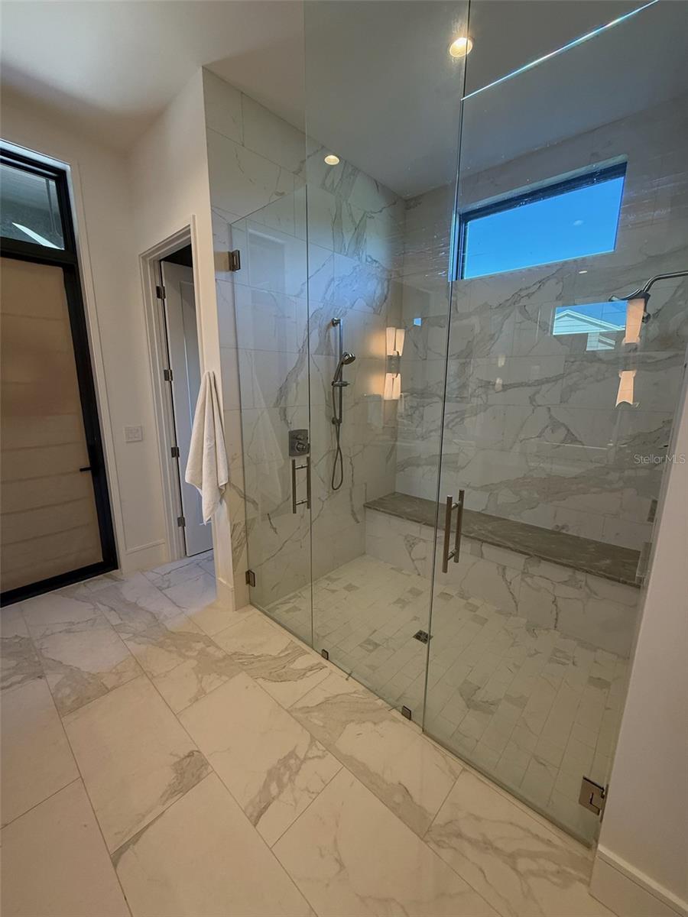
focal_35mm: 14
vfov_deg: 102.1
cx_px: 344
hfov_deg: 85.7
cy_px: 458
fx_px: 371
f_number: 2.2
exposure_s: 1/120
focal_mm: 2.22
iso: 200
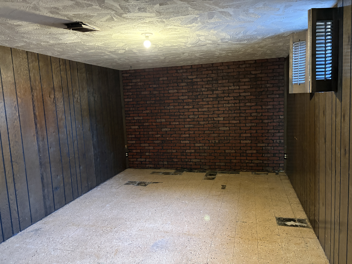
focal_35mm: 26
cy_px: 132
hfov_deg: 67.3
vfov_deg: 53.1
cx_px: 176
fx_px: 264
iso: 800
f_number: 1.6
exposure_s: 1/30
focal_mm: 5.96
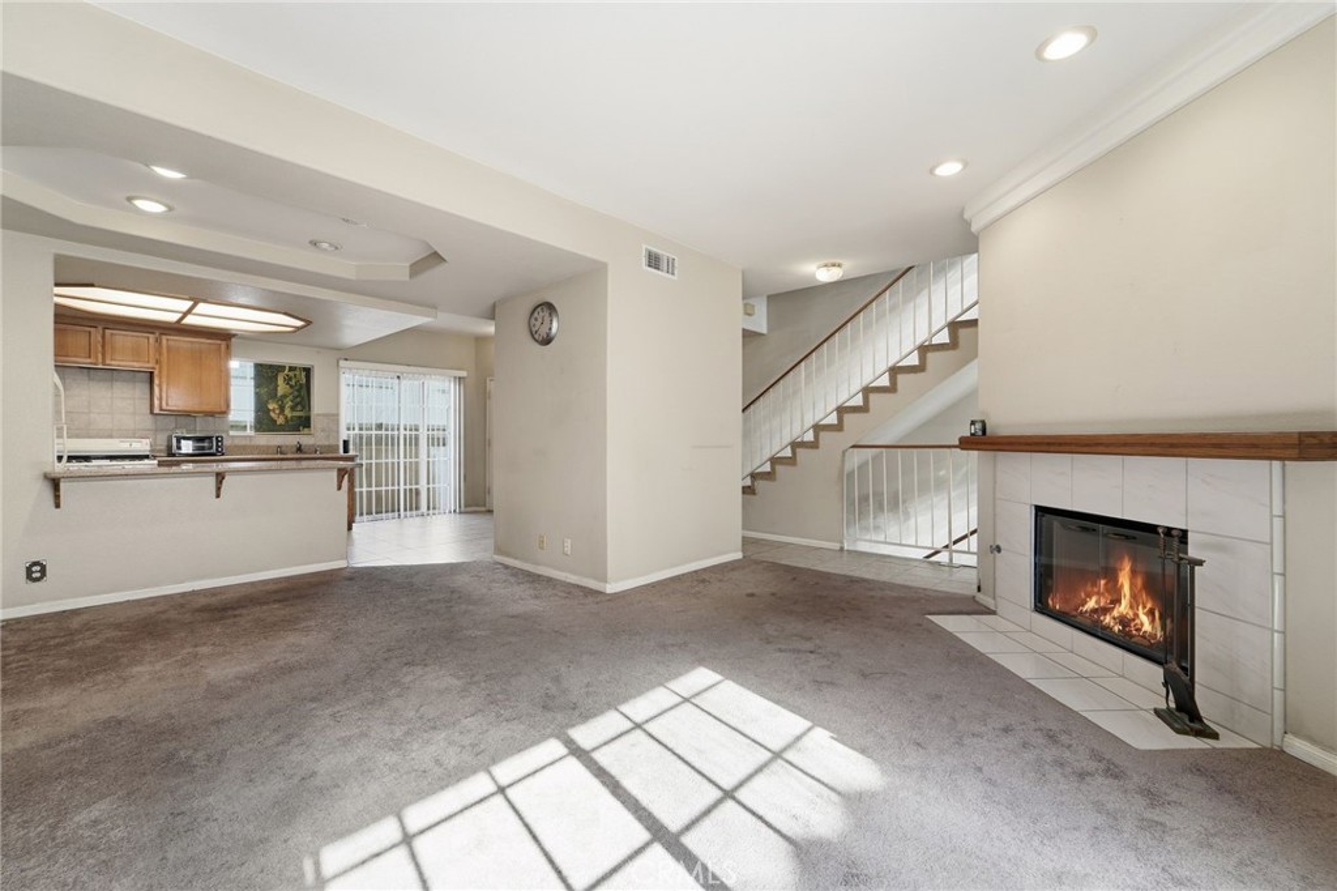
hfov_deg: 104.3
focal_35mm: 14
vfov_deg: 81.2
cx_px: 668
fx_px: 520
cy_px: 446
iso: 200
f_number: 8
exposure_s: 1/125
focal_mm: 14
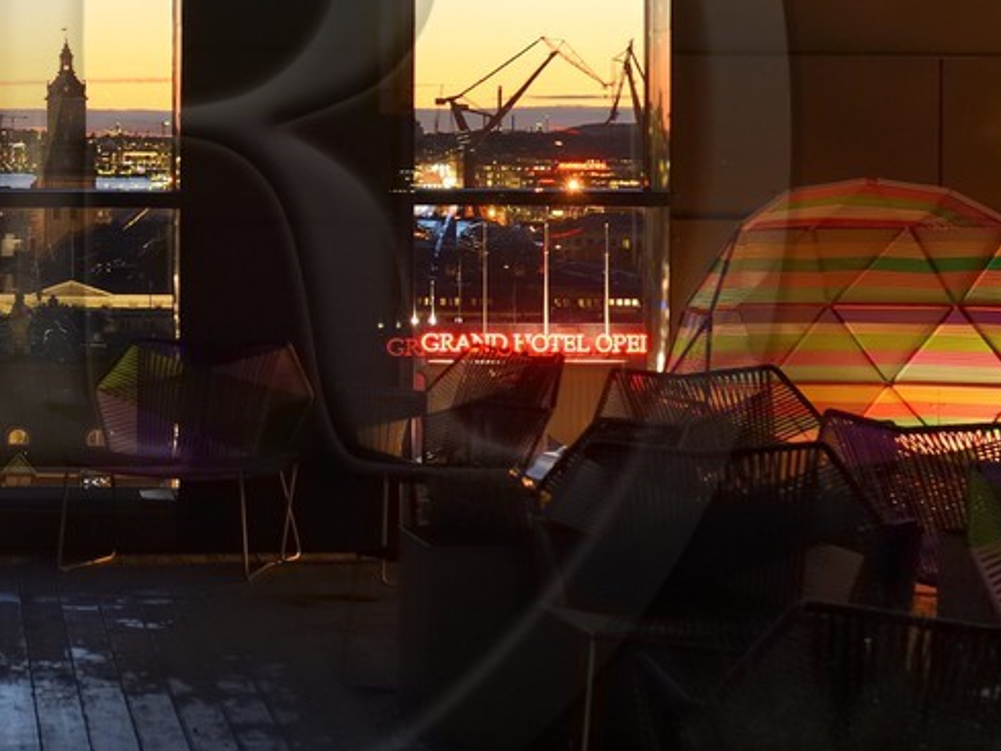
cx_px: -53
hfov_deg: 14.6
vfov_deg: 11.2
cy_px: 135
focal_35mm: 132
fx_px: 3818
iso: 400
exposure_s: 1.3
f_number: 5
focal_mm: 42
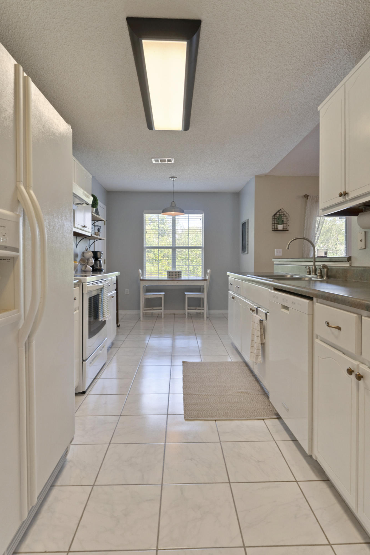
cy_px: 278
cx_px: 185
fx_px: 278
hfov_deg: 67.4
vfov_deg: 90.0
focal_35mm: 18
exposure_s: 1/13
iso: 320
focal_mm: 12
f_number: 8
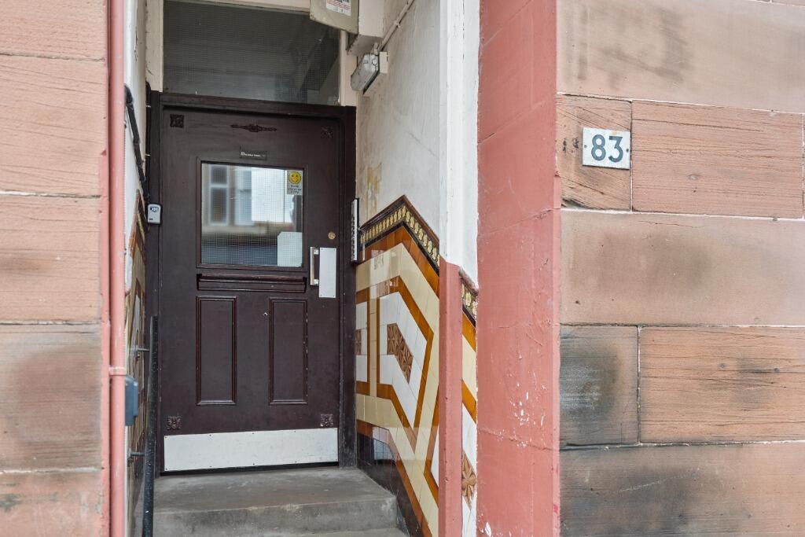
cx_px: 402
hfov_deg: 54.4
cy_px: 268
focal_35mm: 35
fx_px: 783
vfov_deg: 37.9
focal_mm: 35
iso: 800
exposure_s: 1/125
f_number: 4
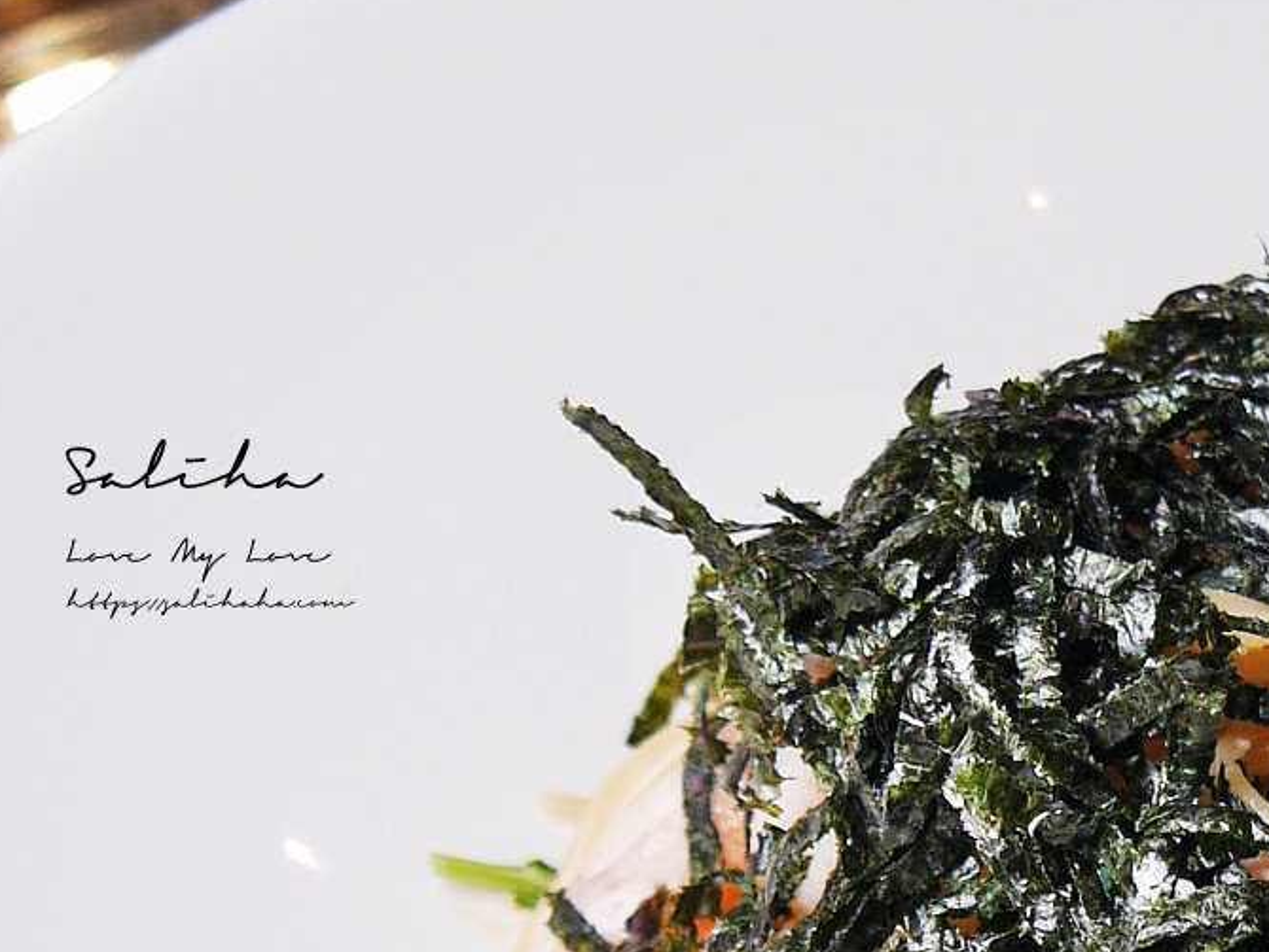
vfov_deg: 13.3
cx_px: 1143
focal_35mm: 110
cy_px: 893
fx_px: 4034
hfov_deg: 17.6
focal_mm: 14
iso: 200
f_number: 3.5
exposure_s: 1/80
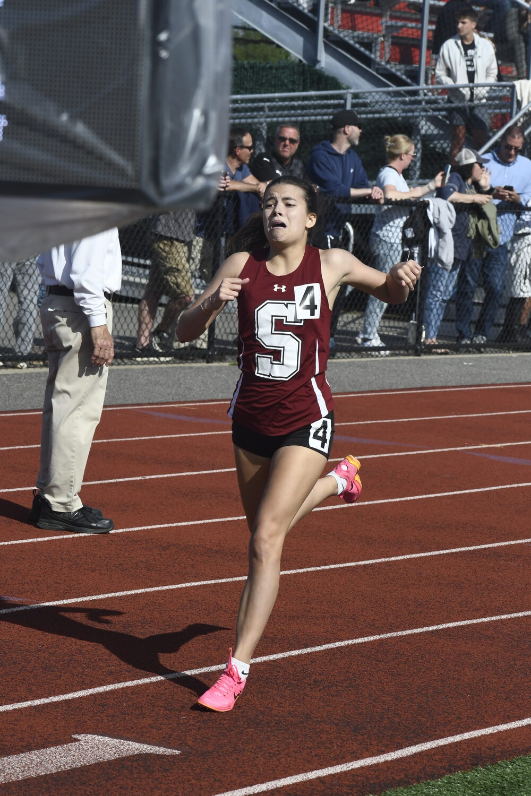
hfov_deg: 9.1
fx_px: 3318
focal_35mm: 150
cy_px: 398
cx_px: 266
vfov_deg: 13.7
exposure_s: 1/2000
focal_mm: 100
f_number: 11
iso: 640
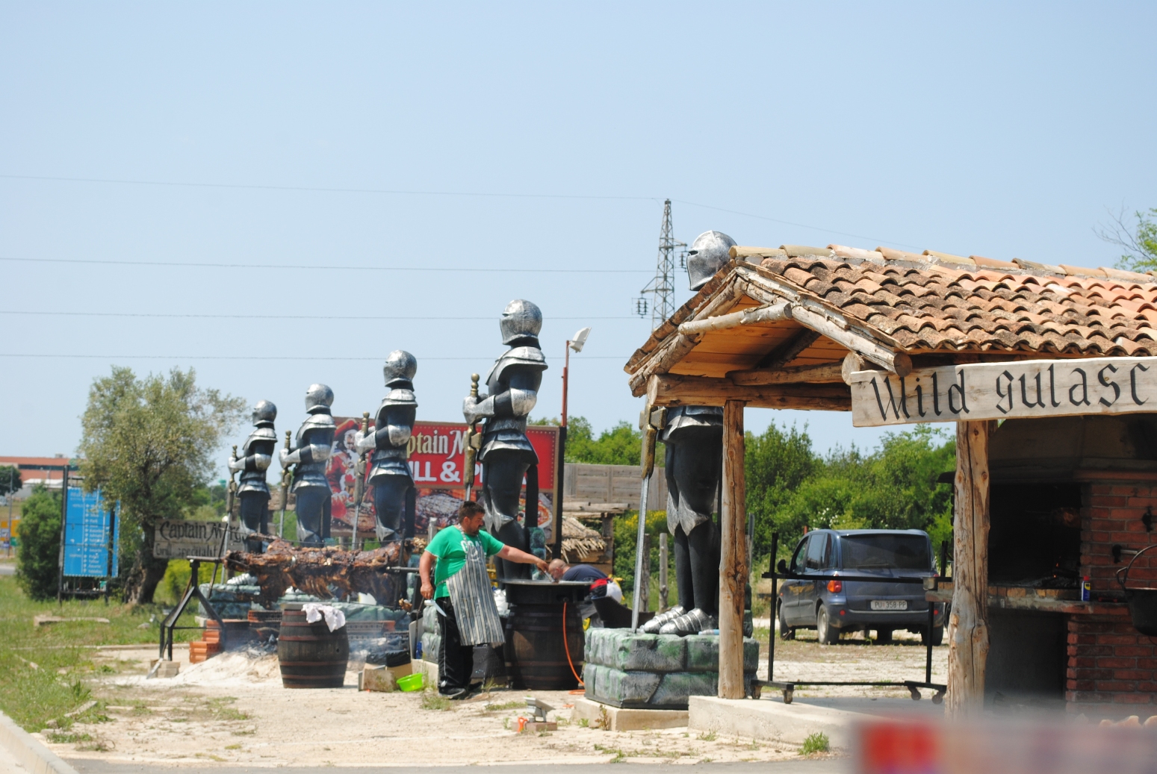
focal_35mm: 82
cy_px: 387
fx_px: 2655
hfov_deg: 24.6
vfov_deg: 16.6
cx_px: 578
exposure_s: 1/200
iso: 100
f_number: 7.1
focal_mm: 55
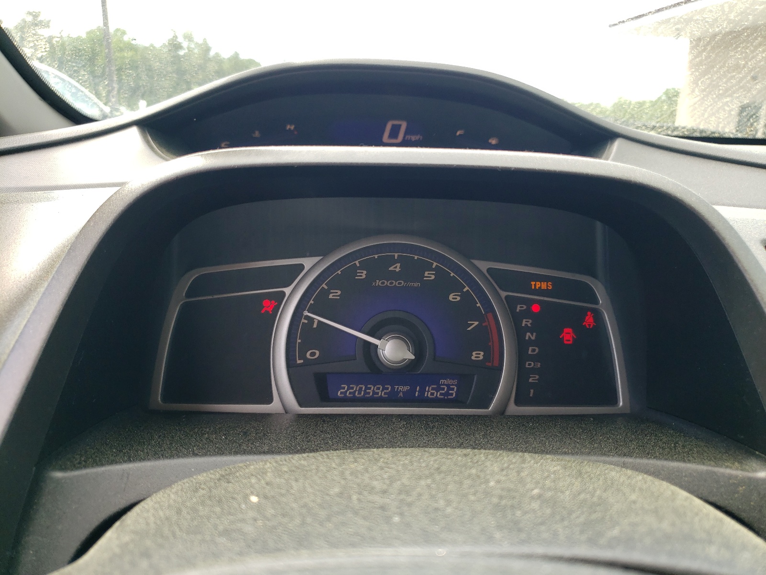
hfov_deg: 67.3
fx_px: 575
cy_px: 288
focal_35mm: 26
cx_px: 383
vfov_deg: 53.1
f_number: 1.5
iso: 50
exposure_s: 1/312
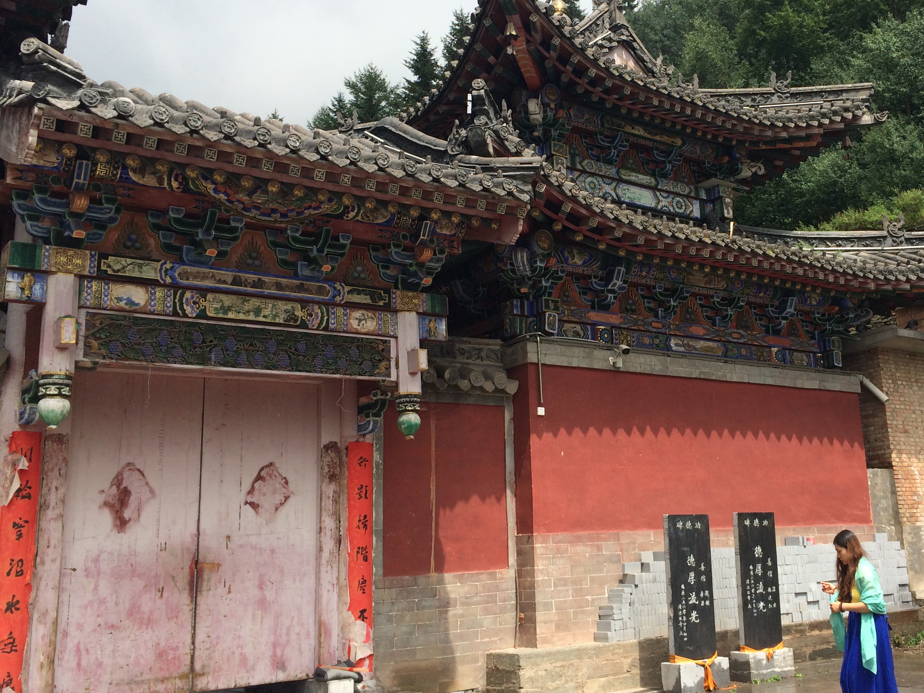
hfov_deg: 47.1
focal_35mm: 39
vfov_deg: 36.8
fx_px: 1041
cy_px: 299
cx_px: 616
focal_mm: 4.15
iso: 32
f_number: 2.2
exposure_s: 1/1208
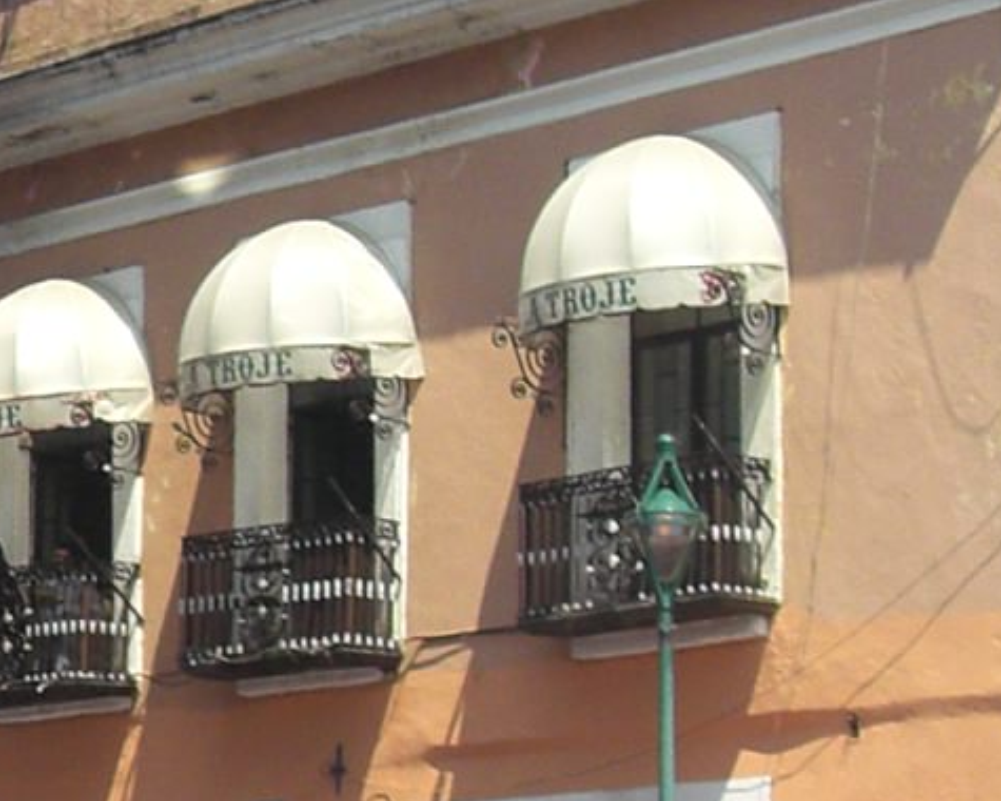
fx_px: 4740
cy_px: 535
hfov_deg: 11.3
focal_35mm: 160
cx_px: -695
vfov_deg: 9.6
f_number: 4.4
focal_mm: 6.3
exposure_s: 1/500
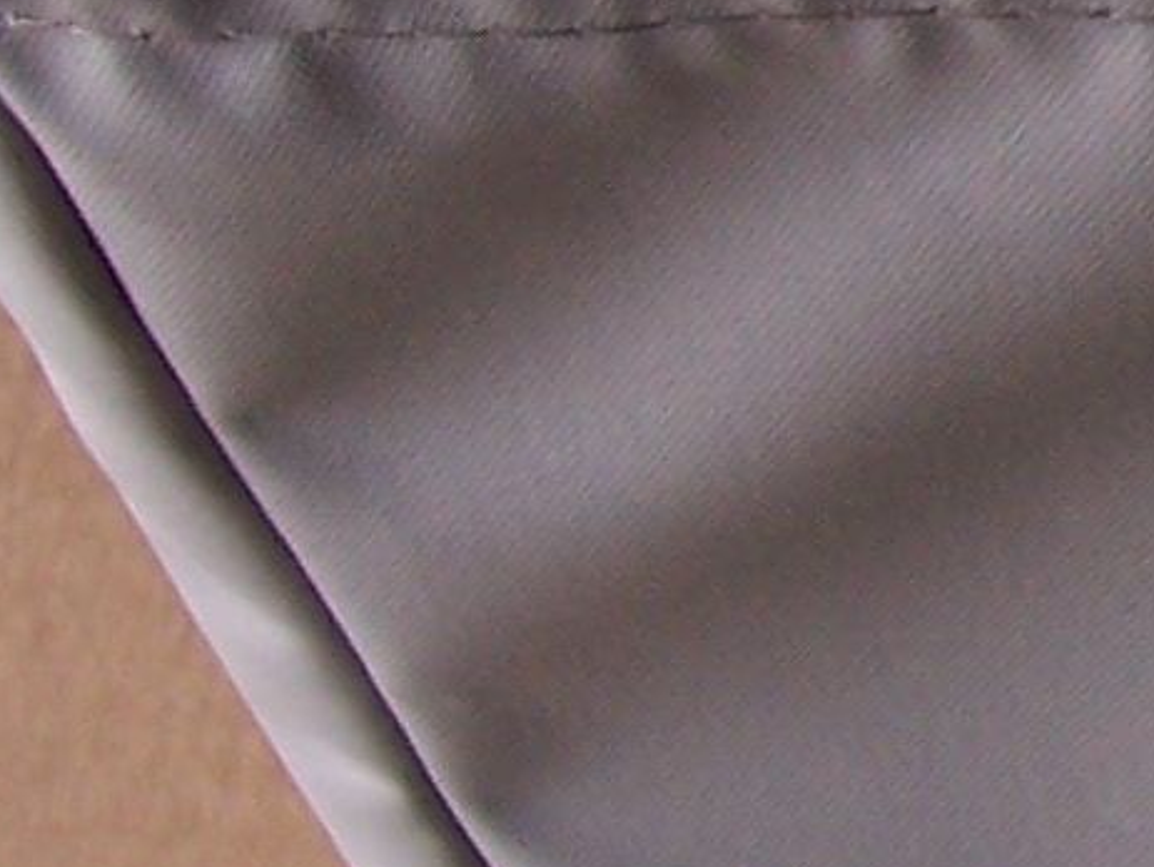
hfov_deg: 9.7
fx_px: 6306
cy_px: -199
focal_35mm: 189
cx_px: 2345
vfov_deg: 7.8
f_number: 2.7
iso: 80
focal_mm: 5.6
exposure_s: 1/60
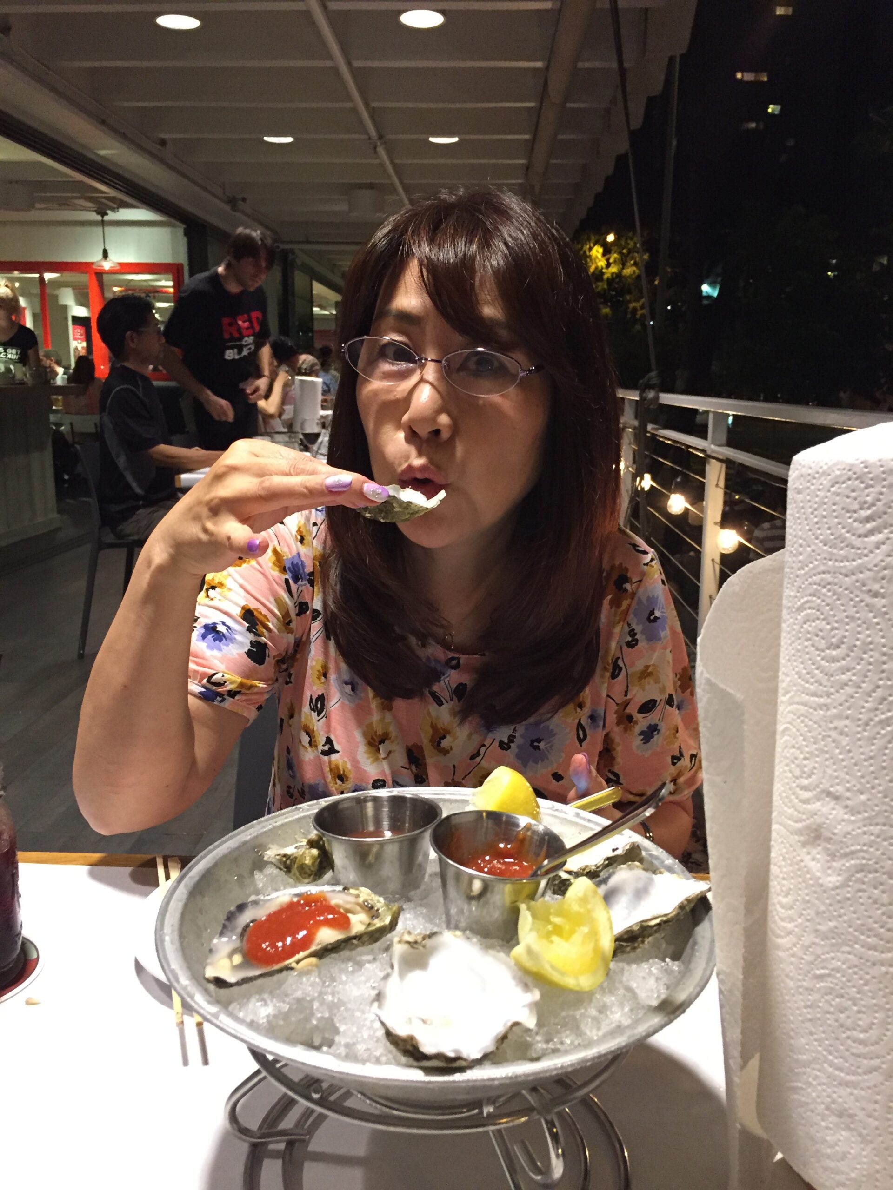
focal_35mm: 29
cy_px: 595
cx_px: 446
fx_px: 997
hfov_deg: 48.2
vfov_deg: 61.7
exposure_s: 1/30
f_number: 2.2
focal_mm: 4.15
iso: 250
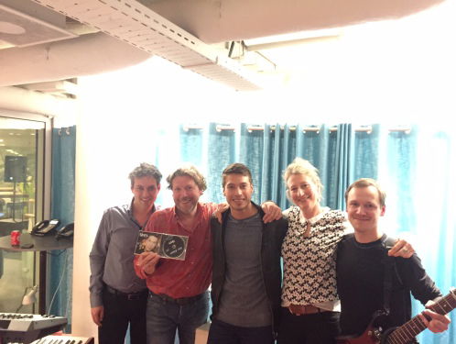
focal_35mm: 29
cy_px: 172
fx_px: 383
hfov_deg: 61.6
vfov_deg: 48.3
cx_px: 228
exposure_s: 1/17
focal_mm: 4.15
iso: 800
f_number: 2.2
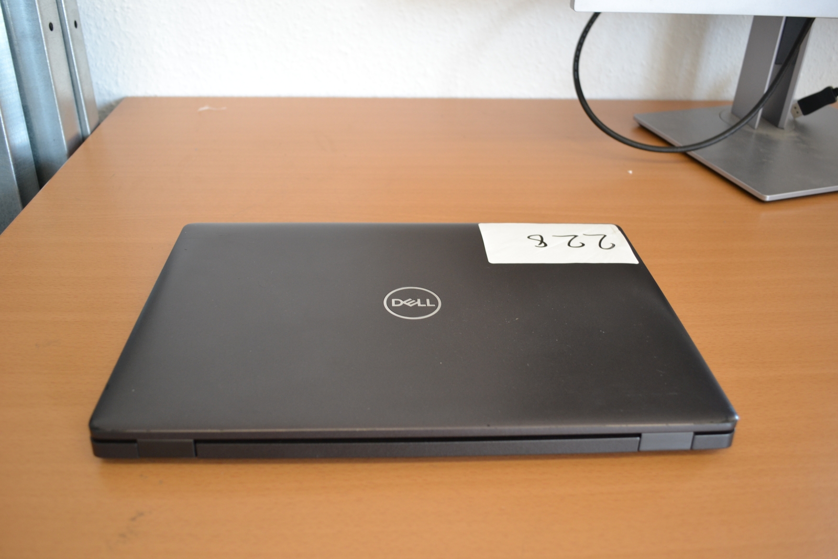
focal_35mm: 30
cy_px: 280
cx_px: 419
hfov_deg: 61.9
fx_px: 698
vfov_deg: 43.6
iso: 400
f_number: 3.8
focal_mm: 20
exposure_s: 1/30
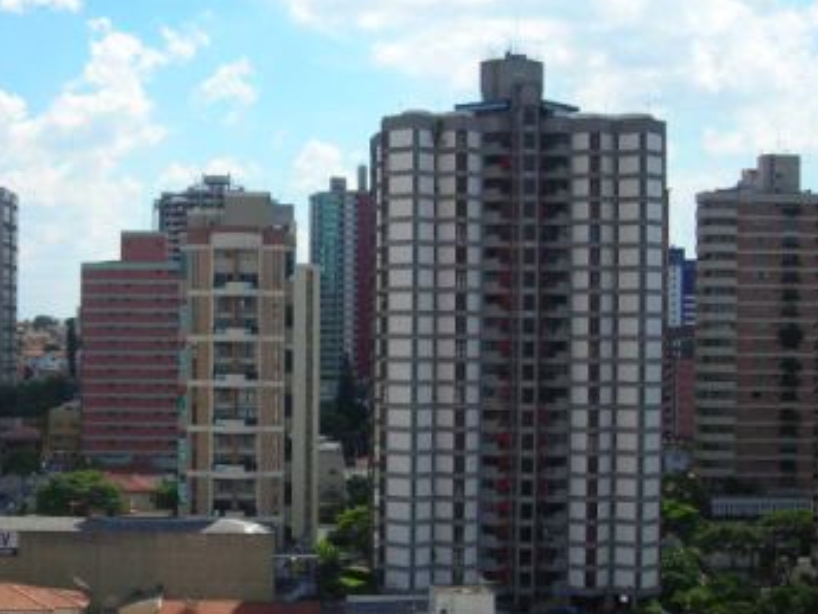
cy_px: 360
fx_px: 1560
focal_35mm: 66
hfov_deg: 29.1
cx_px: 235
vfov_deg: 22.2
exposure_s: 1/214
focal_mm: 6.3
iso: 50
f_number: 6.4
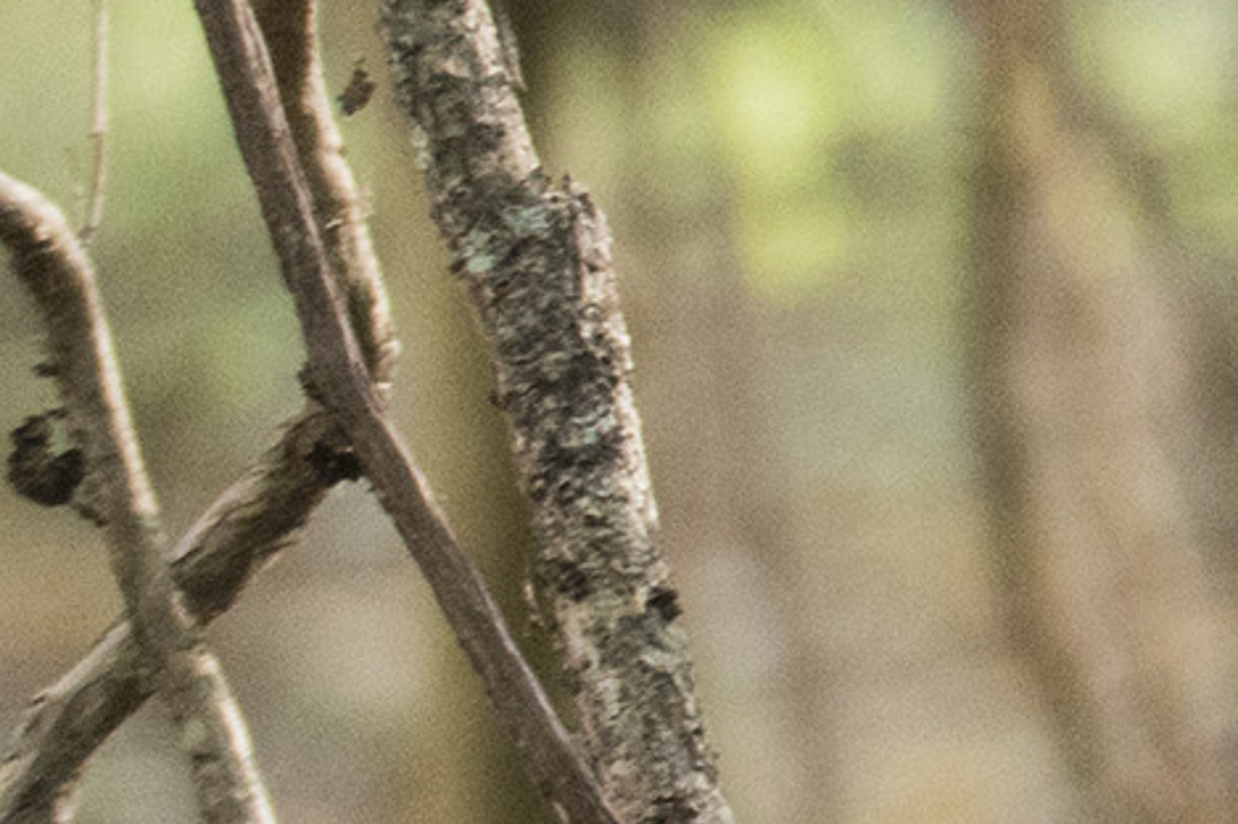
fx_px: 31683
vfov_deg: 1.5
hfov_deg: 2.2
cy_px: -606
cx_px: 4218
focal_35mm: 922
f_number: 2.8
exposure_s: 1/160
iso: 1600
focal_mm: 120
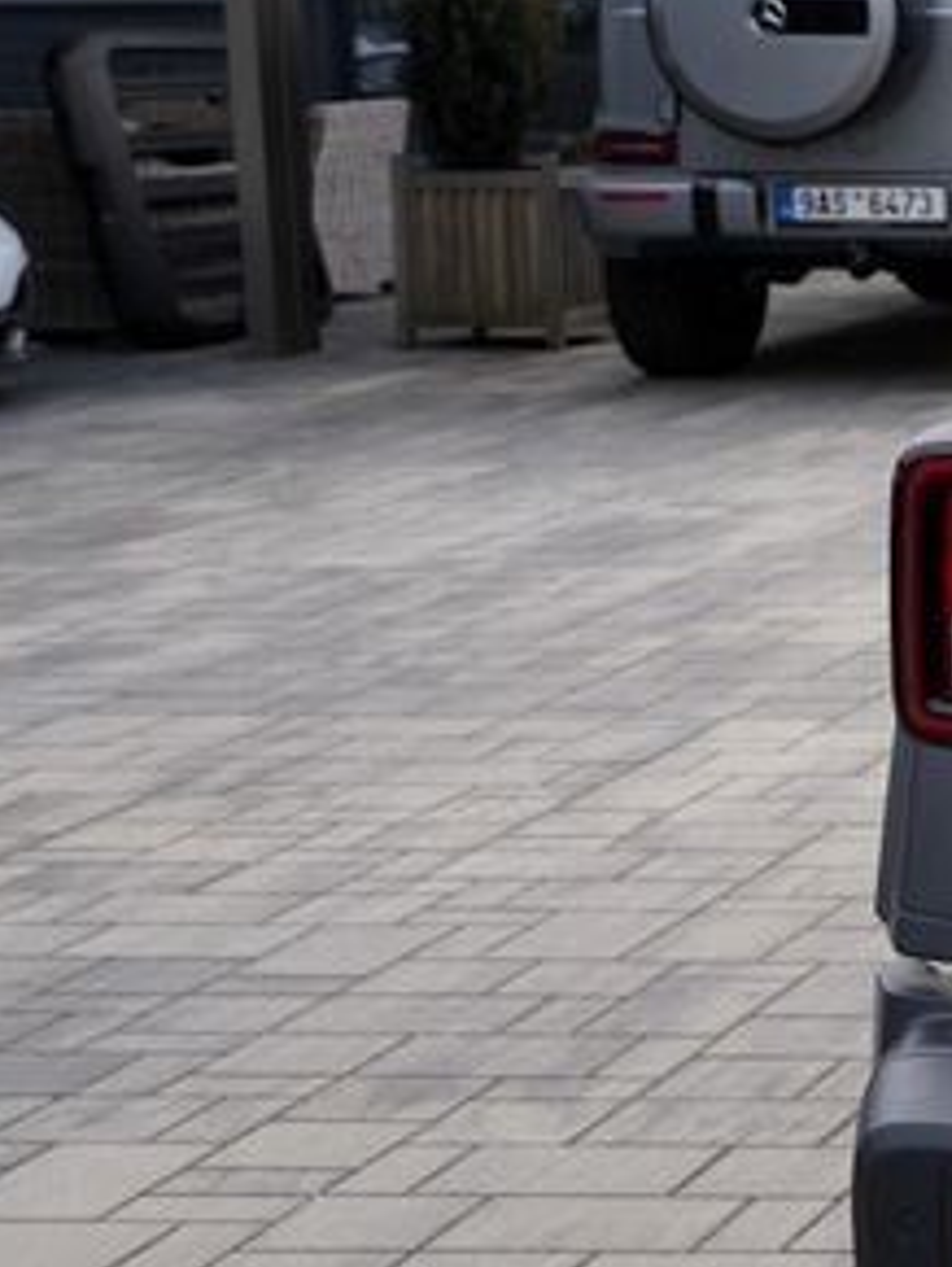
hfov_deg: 11.3
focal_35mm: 112
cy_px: 457
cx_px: 2183
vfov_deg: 17.5
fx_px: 4101
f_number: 6.3
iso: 100
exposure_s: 1/200
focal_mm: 33
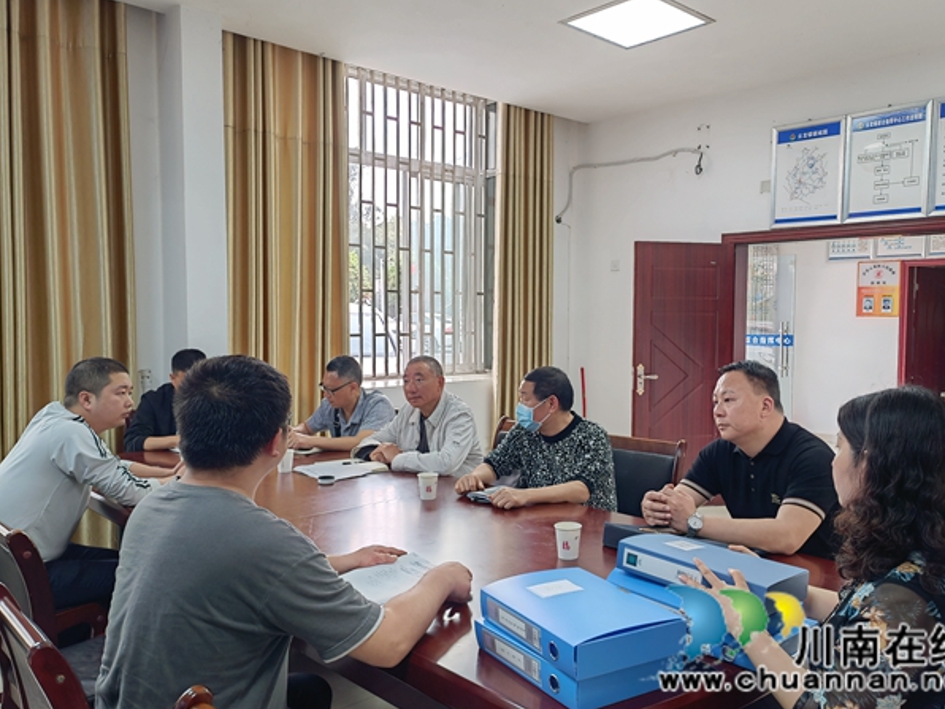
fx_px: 792
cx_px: 499
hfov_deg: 61.6
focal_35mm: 29
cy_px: 354
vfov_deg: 48.2
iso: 440
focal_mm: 5.52
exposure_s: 1/100
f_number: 1.9
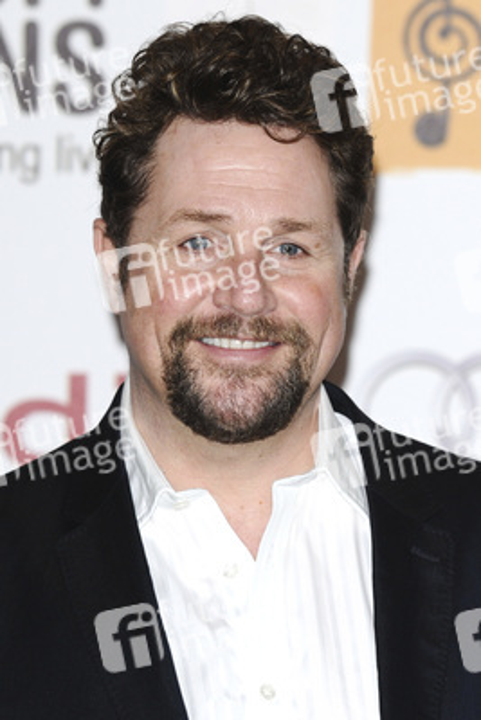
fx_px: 4655
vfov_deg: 8.9
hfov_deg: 5.9
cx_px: 240
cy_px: 360
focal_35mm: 232
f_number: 4
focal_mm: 155
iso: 320
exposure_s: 1/250
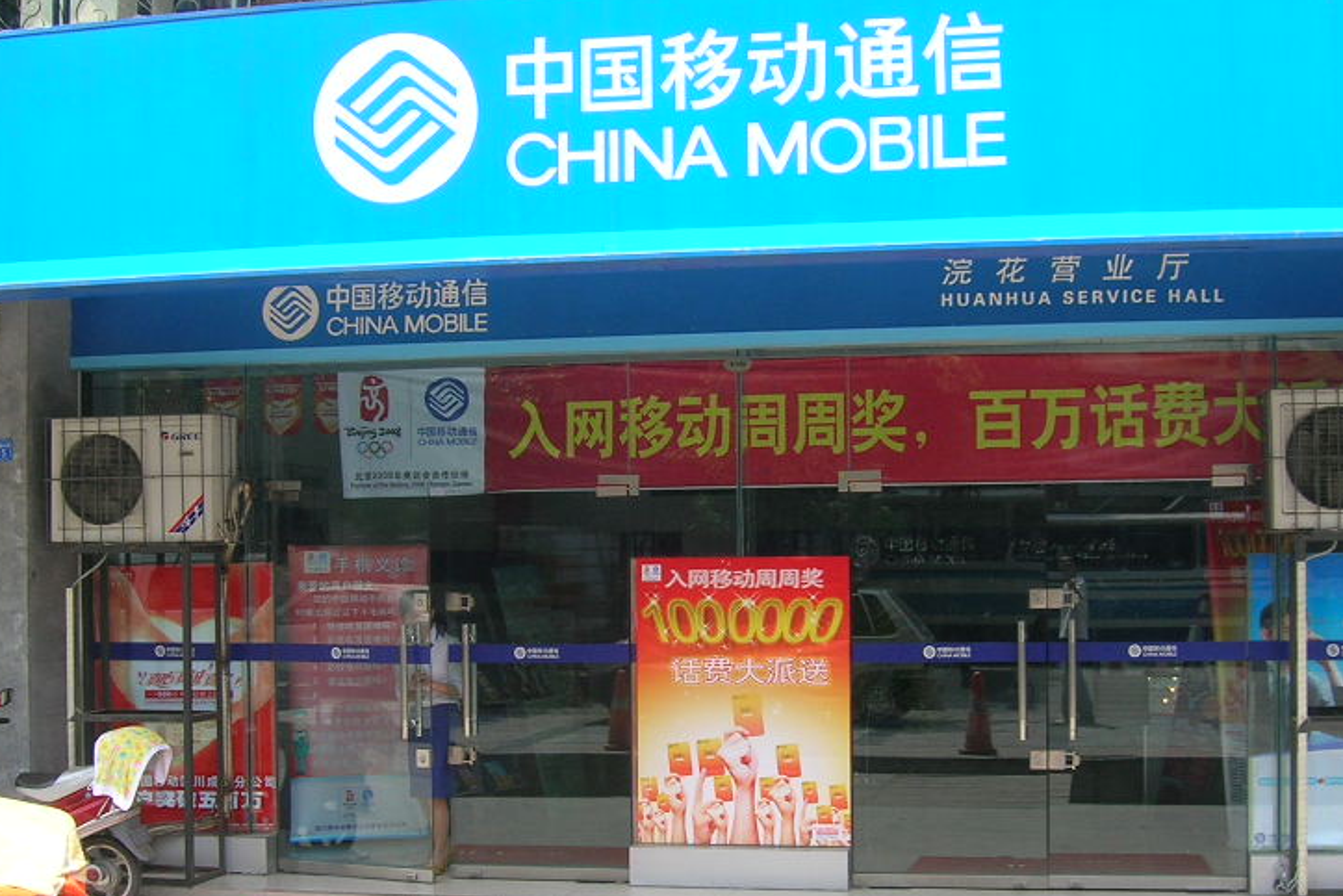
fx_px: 1866
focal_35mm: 50
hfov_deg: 39.6
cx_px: 714
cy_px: 538
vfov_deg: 26.9
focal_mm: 5.7
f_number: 4.9
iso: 50
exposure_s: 1/130
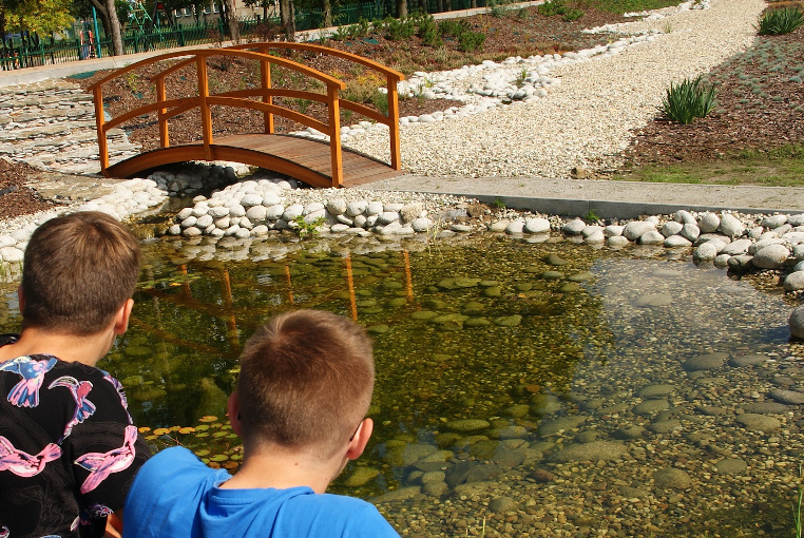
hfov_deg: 37.8
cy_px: 366
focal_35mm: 52
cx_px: 273
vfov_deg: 25.9
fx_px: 1163
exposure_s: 1/80
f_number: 9
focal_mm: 22
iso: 100
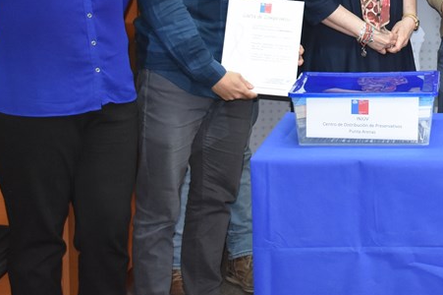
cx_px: 476
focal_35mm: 92
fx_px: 1131
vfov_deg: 14.4
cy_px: -52
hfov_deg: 21.1
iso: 1600
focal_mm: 24
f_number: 3.8
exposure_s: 1/60
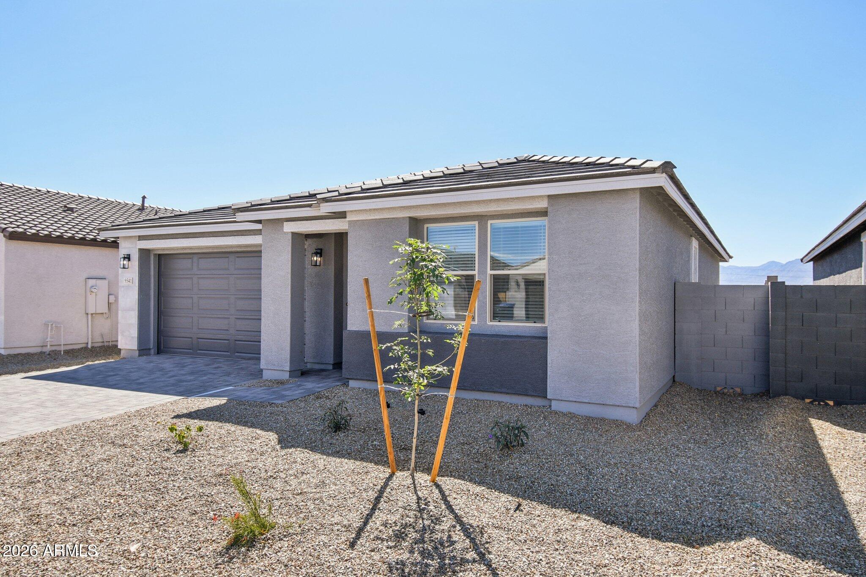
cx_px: 433
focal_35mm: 24
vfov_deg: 53.1
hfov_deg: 73.7
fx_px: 577
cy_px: 288
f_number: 8
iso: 100
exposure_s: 1/250
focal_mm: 16
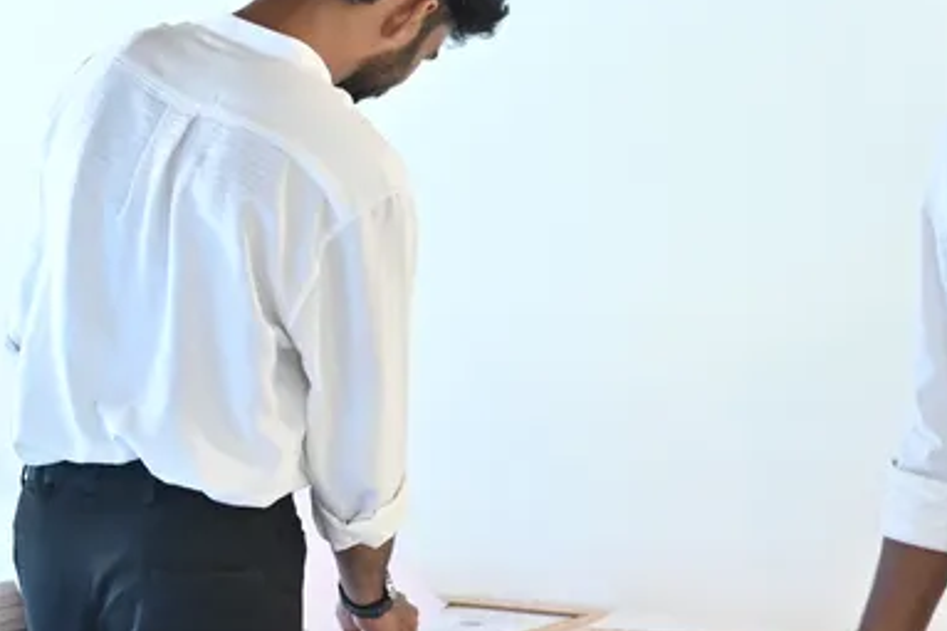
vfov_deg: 11.7
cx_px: 707
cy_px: 328
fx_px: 3076
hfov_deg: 17.4
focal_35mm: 117
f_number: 1.4
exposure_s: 1/80
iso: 800
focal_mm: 35
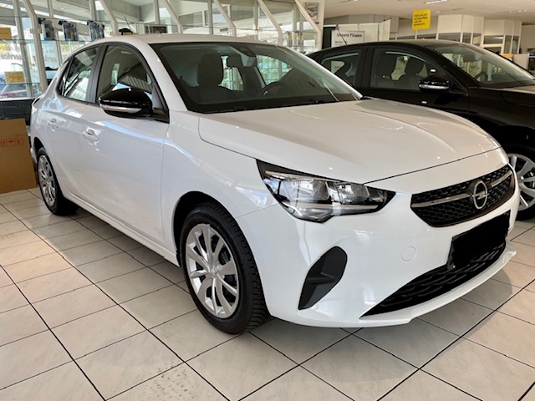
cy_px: 200
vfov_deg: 53.1
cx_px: 268
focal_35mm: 26
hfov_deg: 67.3
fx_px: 402
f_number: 1.6
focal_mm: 4.2
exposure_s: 1/128
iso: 32
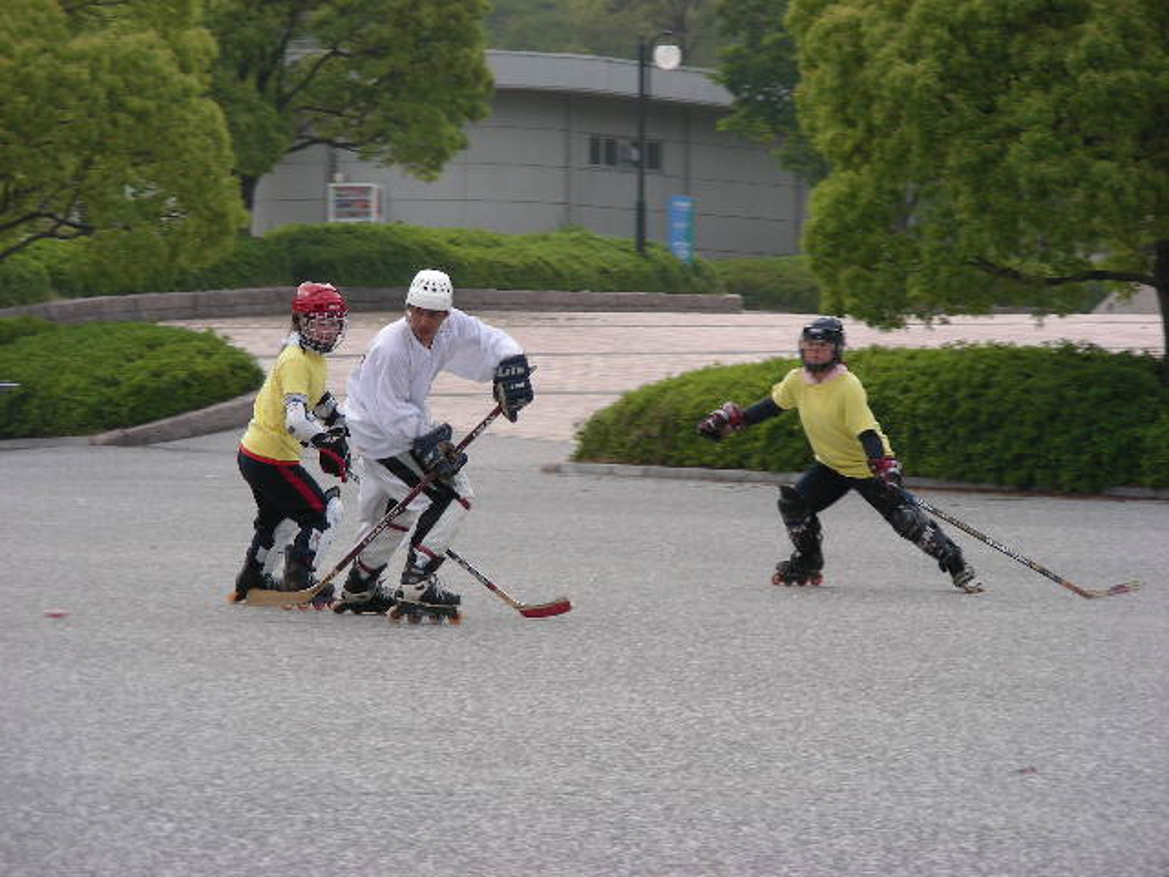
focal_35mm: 196
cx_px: 584
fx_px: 6619
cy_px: 438
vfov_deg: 7.6
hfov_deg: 10.1
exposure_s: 1/184
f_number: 3.5
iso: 50
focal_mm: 32.7
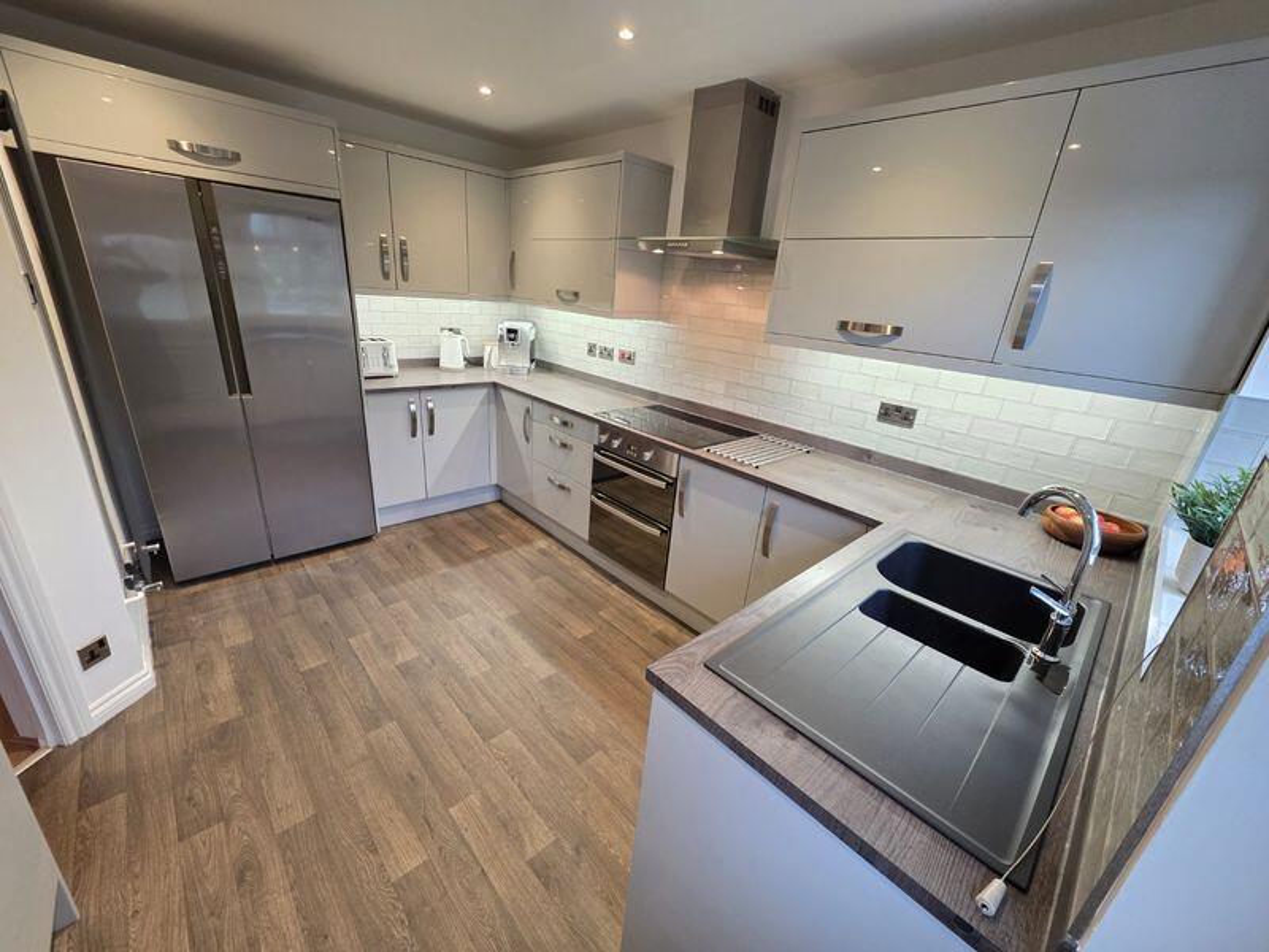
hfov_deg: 106.2
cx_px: 634
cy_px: 476
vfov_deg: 89.9
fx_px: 477
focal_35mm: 13
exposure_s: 1/50
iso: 250
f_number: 1.9
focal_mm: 2.2
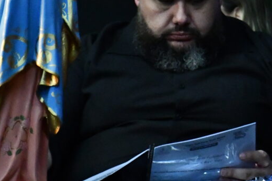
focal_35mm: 335
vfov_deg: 4.1
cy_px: -51
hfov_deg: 6.1
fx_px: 2531
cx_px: 441
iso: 7200
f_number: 5
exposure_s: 1/125
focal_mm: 60
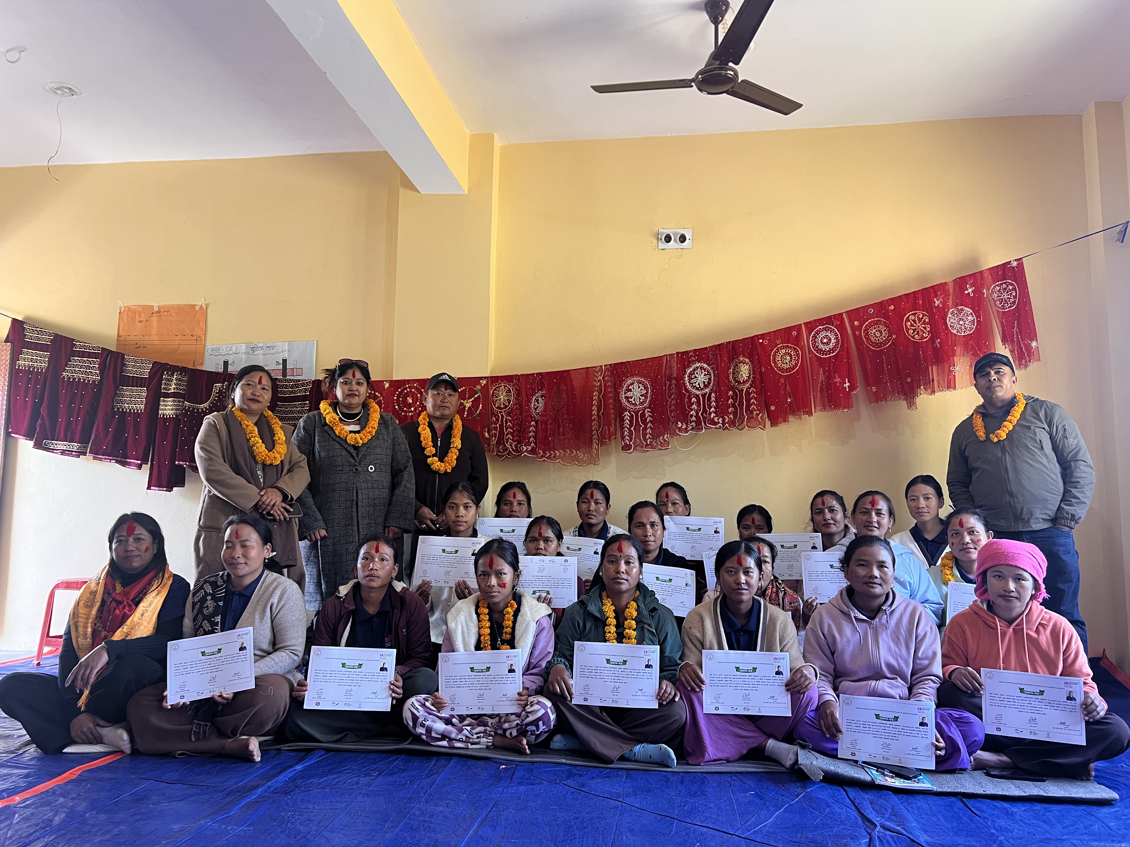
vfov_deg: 53.1
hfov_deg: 67.3
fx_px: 849
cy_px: 424
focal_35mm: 26
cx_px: 565
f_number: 1.5
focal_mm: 5.7
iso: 250
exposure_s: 1/60
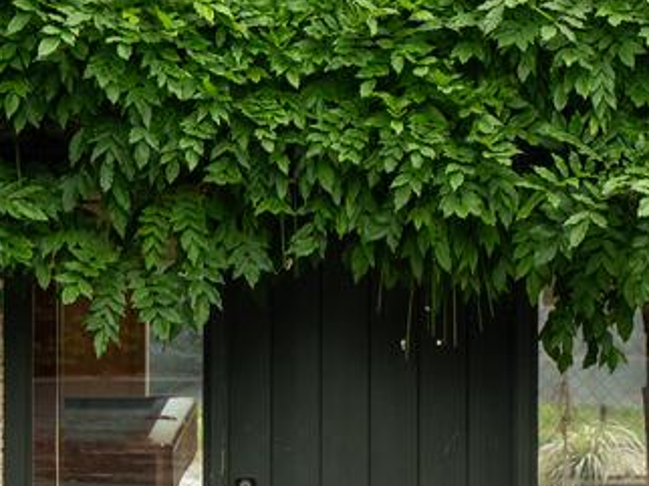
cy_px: -498
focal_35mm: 428
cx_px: 403
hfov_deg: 4.6
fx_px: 8018
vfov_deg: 3.4
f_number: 4
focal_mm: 70
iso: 250
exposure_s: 1/125
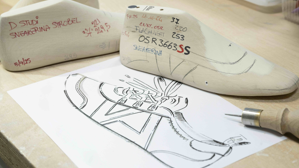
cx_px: 149
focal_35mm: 72
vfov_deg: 16.8
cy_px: 90
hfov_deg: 29.4
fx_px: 571
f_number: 8
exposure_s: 1/100
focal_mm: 68
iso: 1250
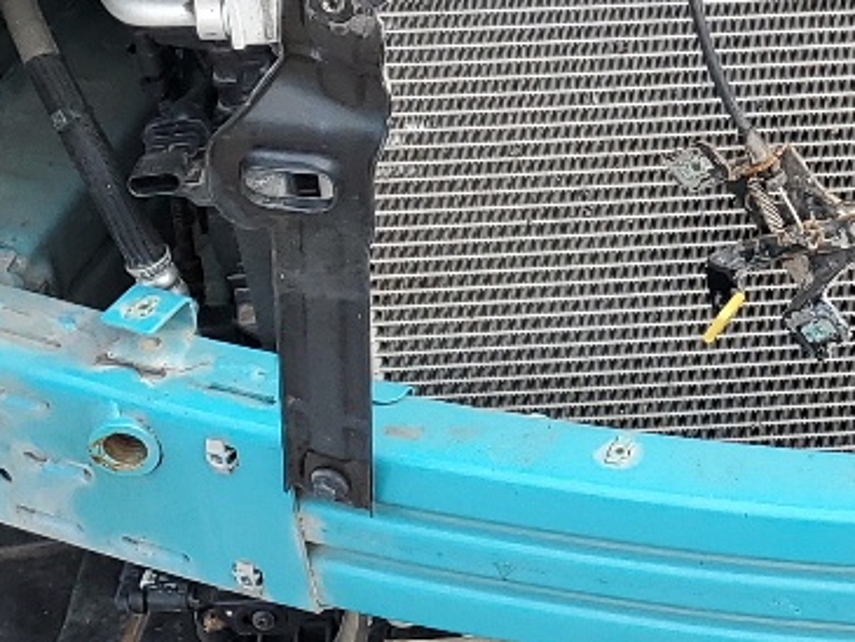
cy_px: -223
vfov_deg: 12.5
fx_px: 2817
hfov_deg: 16.3
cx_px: 1134
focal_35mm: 114
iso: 50
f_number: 1.5
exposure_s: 1/588
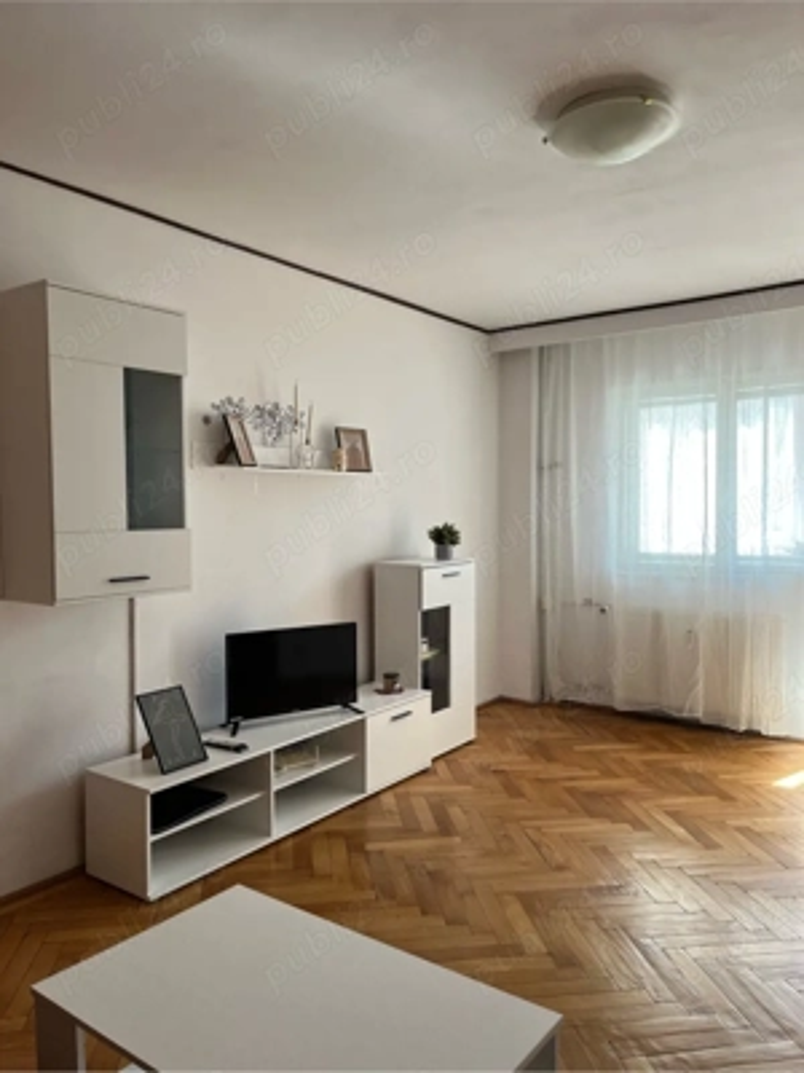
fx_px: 805
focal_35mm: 26
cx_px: 402
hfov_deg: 53.1
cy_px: 536
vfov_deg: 67.3
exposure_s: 1/122
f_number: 1.6
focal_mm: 5.1
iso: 80
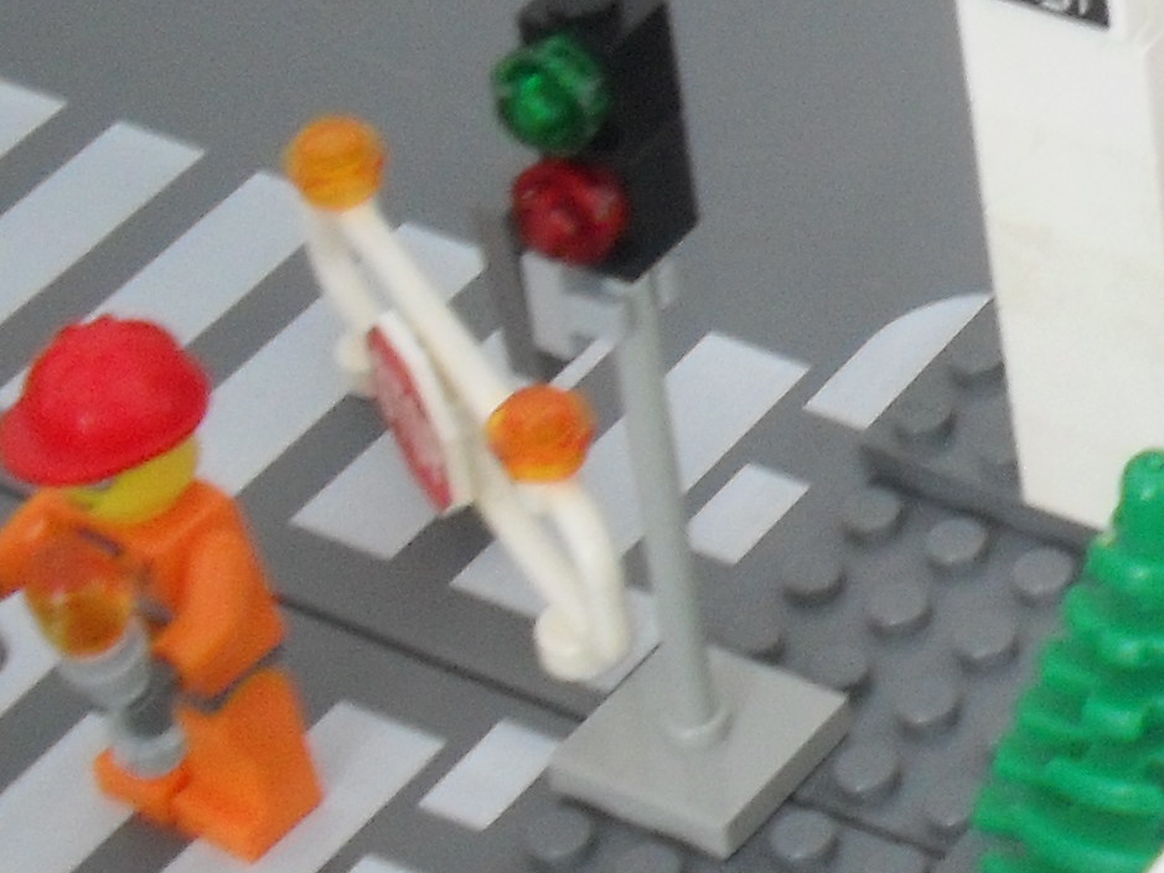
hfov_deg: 13.1
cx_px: 2083
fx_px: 4573
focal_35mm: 136
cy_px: -37
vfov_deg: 10.8
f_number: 3.2
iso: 200
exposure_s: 1/2
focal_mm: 6.3
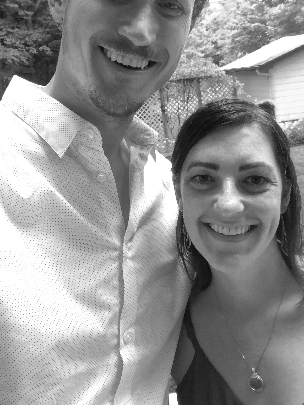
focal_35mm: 42
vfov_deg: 44.5
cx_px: 181
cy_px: 162
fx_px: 491
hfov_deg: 34.3
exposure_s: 1/60
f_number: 2.2
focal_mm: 2.87
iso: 100
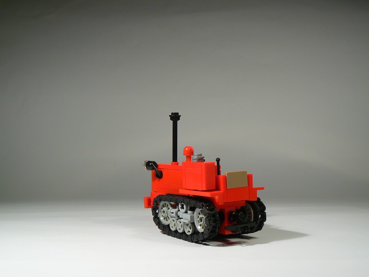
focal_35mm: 57
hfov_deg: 33.8
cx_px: 184
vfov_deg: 25.7
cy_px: 138
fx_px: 608
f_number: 3.6
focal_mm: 9.5
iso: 80
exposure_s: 1/15
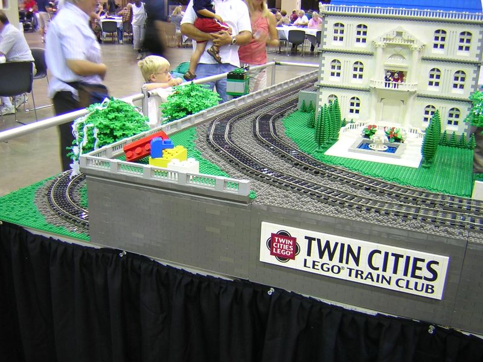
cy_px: 181
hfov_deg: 51.4
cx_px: 242
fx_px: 502
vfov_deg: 39.7
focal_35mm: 36
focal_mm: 4.7
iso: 107
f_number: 2.6
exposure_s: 1/3.5
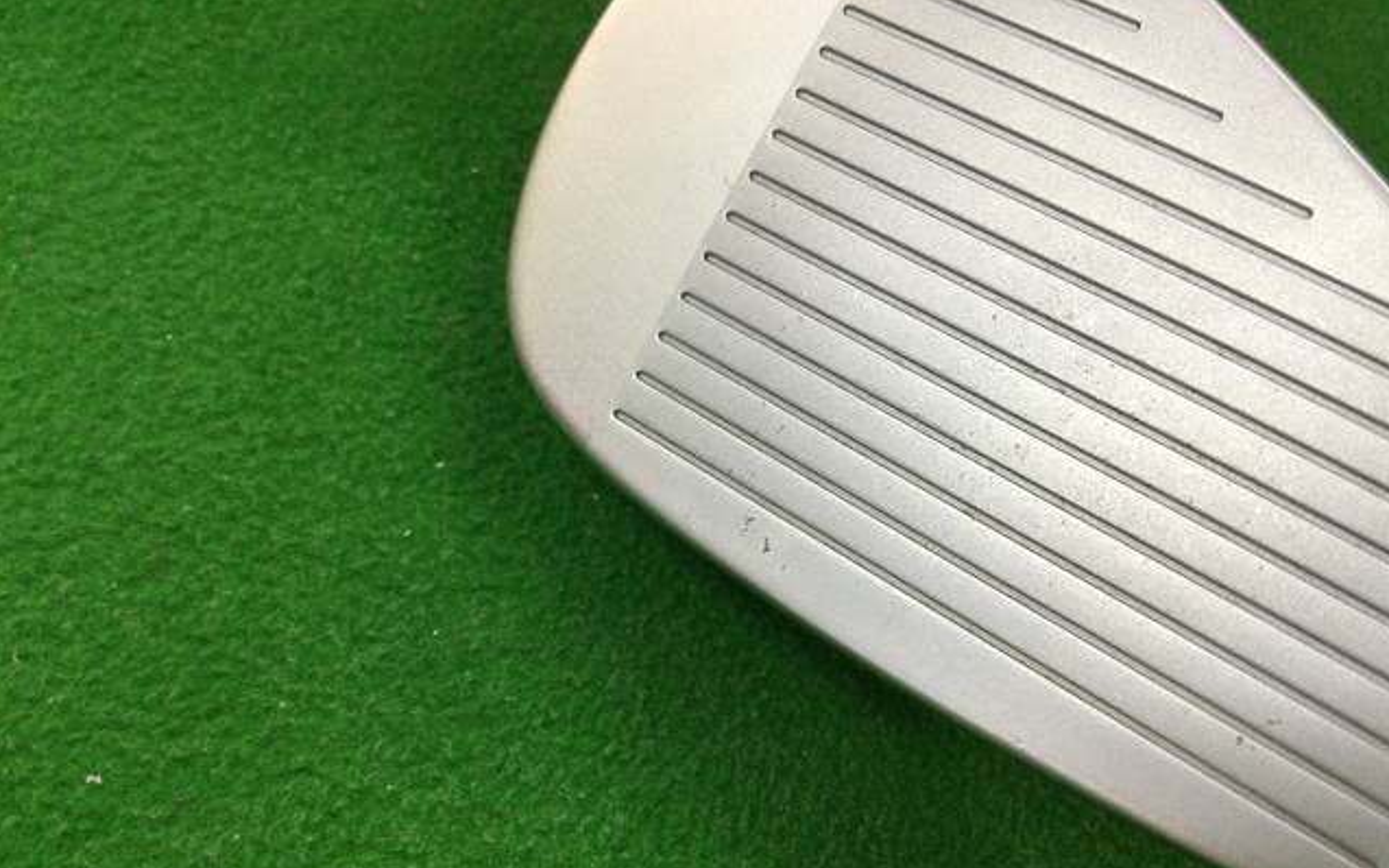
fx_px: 1249
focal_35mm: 33
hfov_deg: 58.1
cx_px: 696
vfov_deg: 38.2
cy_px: 504
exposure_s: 1/30
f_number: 2.4
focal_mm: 3.3
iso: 50
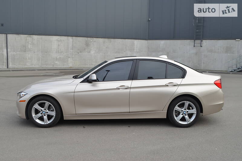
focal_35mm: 33
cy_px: 80
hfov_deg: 57.3
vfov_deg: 39.8
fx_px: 221
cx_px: 121
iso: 100
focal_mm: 22
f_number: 7.1
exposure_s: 1/125
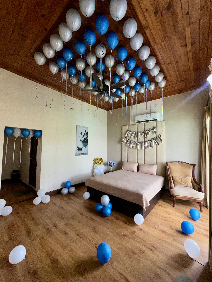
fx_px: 114
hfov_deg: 85.7
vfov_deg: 102.1
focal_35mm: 14
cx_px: 106
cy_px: 141
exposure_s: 1/121
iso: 80
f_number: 2.2
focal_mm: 2.22
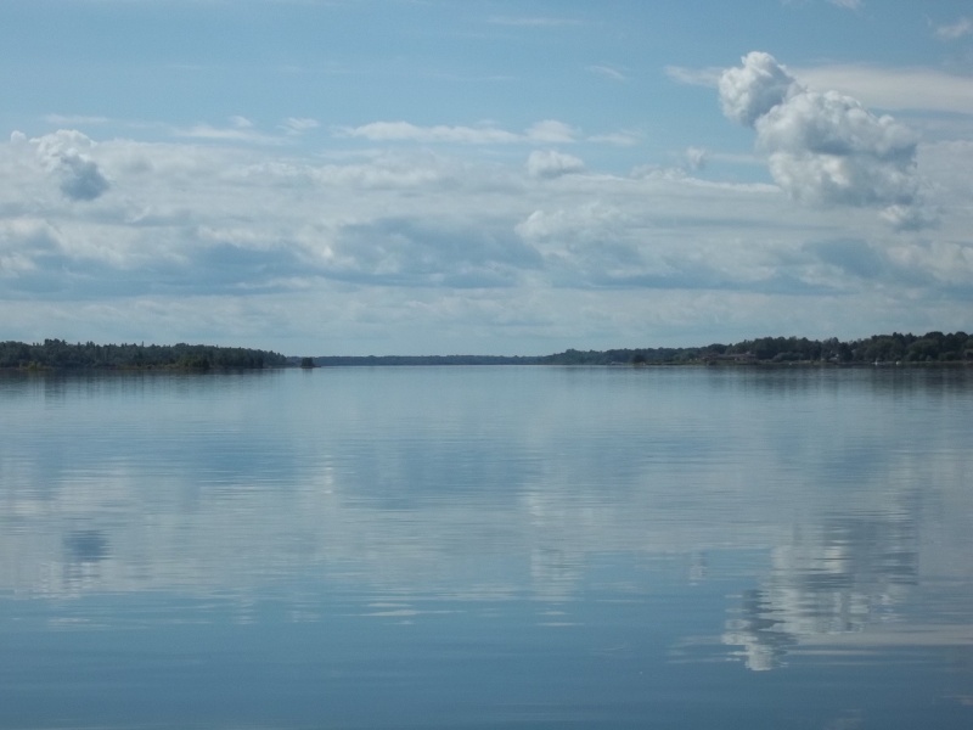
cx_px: 486
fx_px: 2698
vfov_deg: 15.4
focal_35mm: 96
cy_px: 365
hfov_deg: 20.4
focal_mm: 17.1
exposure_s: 1/1000
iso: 64
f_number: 5.2
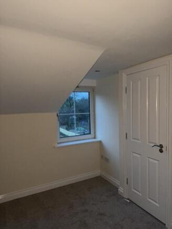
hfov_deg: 56.8
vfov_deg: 71.6
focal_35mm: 24
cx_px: 86
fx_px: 159
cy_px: 114
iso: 1000
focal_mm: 6.76
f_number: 1.78
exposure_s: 1/24
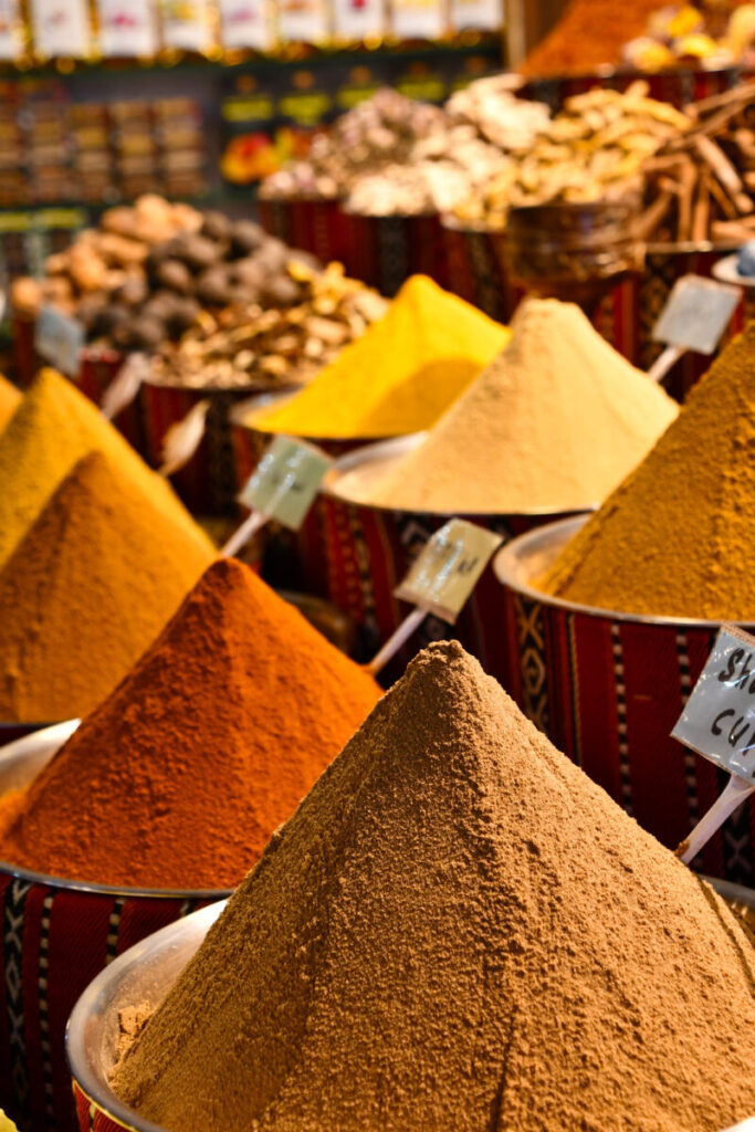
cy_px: 566
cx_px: 378
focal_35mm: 75
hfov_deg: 18.2
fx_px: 2358
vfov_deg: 27.0
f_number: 7.1
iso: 800
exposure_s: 1/200
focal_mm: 50
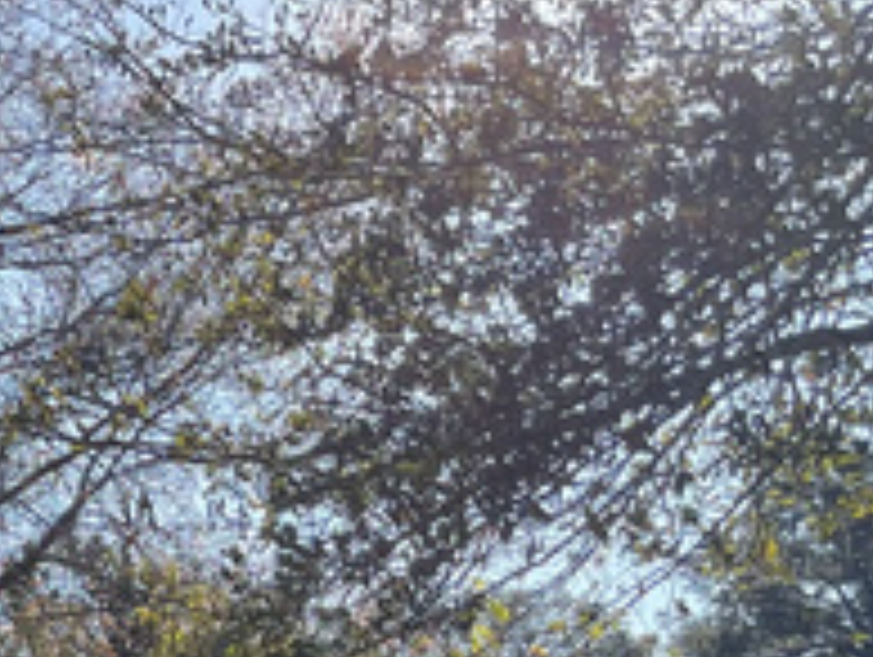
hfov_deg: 16.1
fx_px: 2702
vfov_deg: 12.8
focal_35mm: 107
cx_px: -594
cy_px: 1112
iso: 32
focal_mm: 5.1
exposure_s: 1/2545
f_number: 1.6
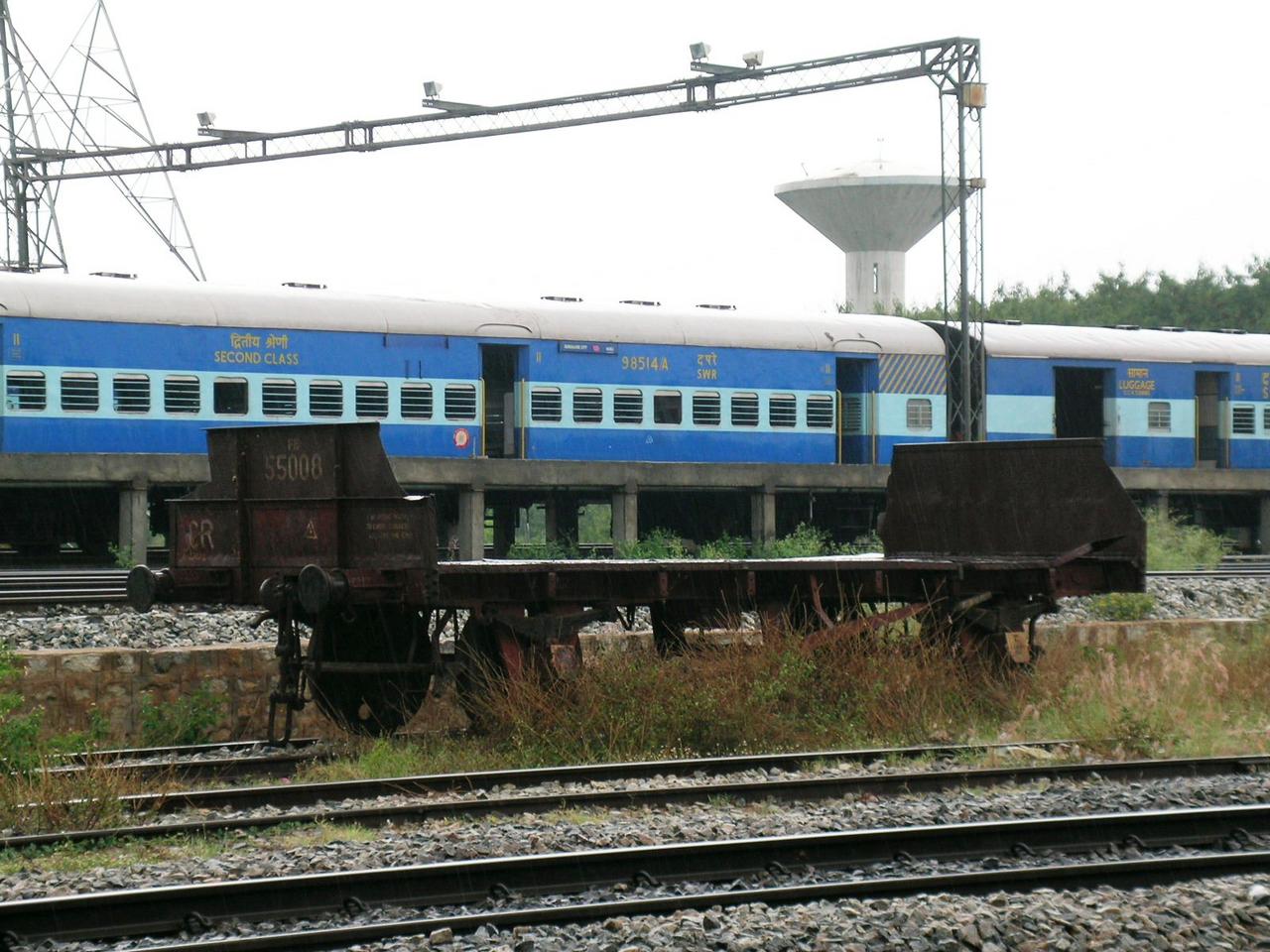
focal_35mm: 116
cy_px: 476
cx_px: 635
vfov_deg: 12.8
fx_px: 4256
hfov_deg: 17.0
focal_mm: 24
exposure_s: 1/60.3
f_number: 4.6
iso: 56
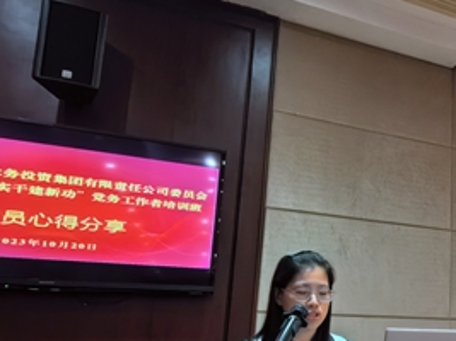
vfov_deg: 36.1
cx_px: 499
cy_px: 251
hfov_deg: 39.4
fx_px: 514
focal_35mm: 39
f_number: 2.2
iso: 500
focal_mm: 1.95
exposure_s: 1/40
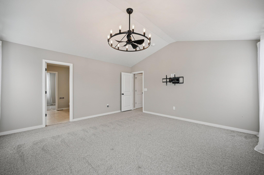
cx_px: 132
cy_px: 88
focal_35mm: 14
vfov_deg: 81.1
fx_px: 103
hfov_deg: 104.3
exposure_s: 1/125
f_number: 4
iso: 400
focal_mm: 14
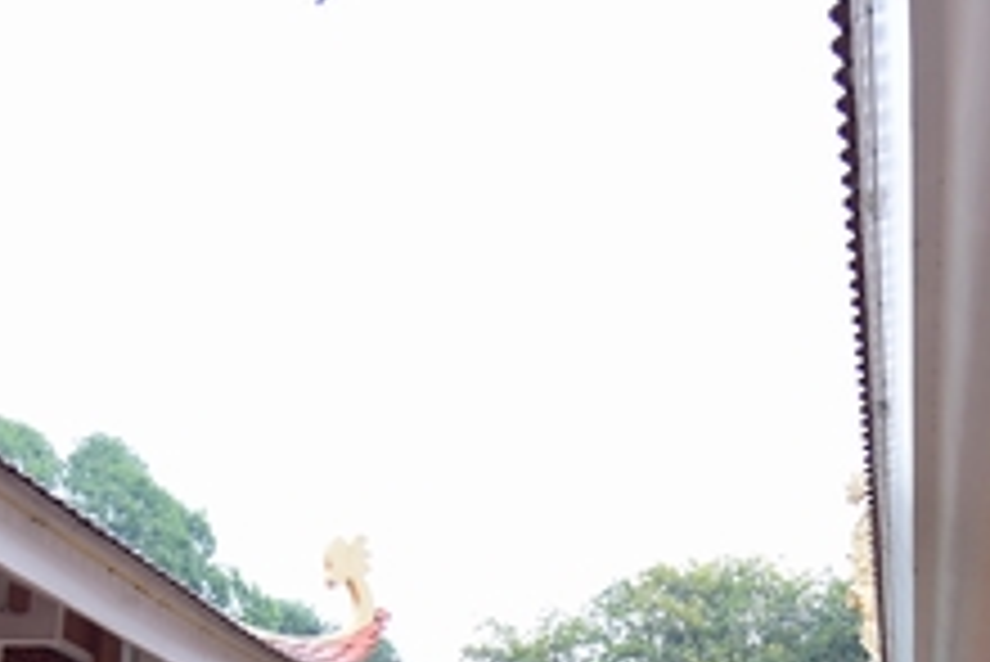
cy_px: 955
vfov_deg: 17.5
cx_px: 958
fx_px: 1954
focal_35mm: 71
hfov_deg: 27.1
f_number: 4
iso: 160
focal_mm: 24
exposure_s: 1/80
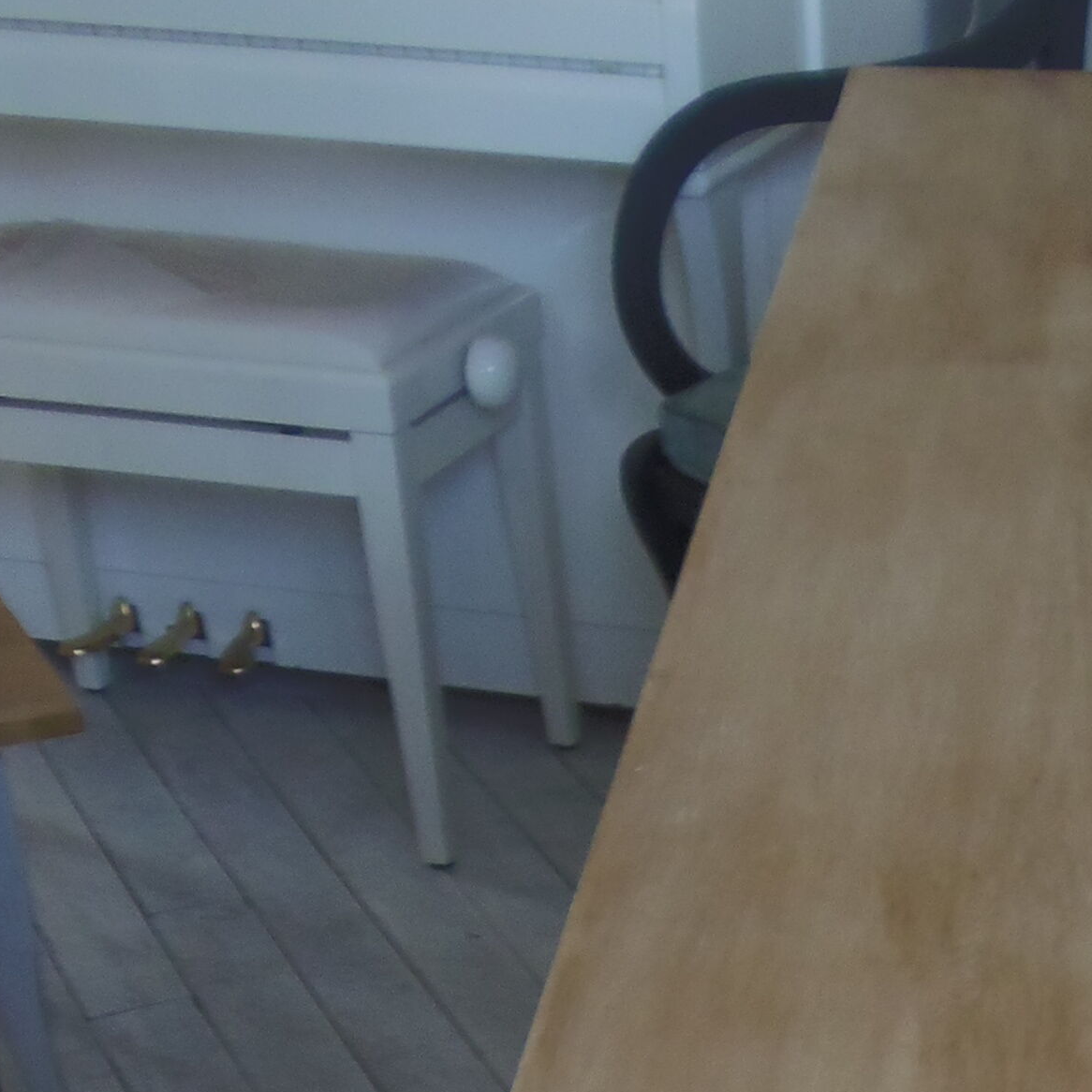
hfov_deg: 21.2
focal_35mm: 78
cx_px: 1152
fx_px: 2784
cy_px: 1436
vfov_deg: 20.2
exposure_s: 1/30
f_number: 2.9
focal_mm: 4.3
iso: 100
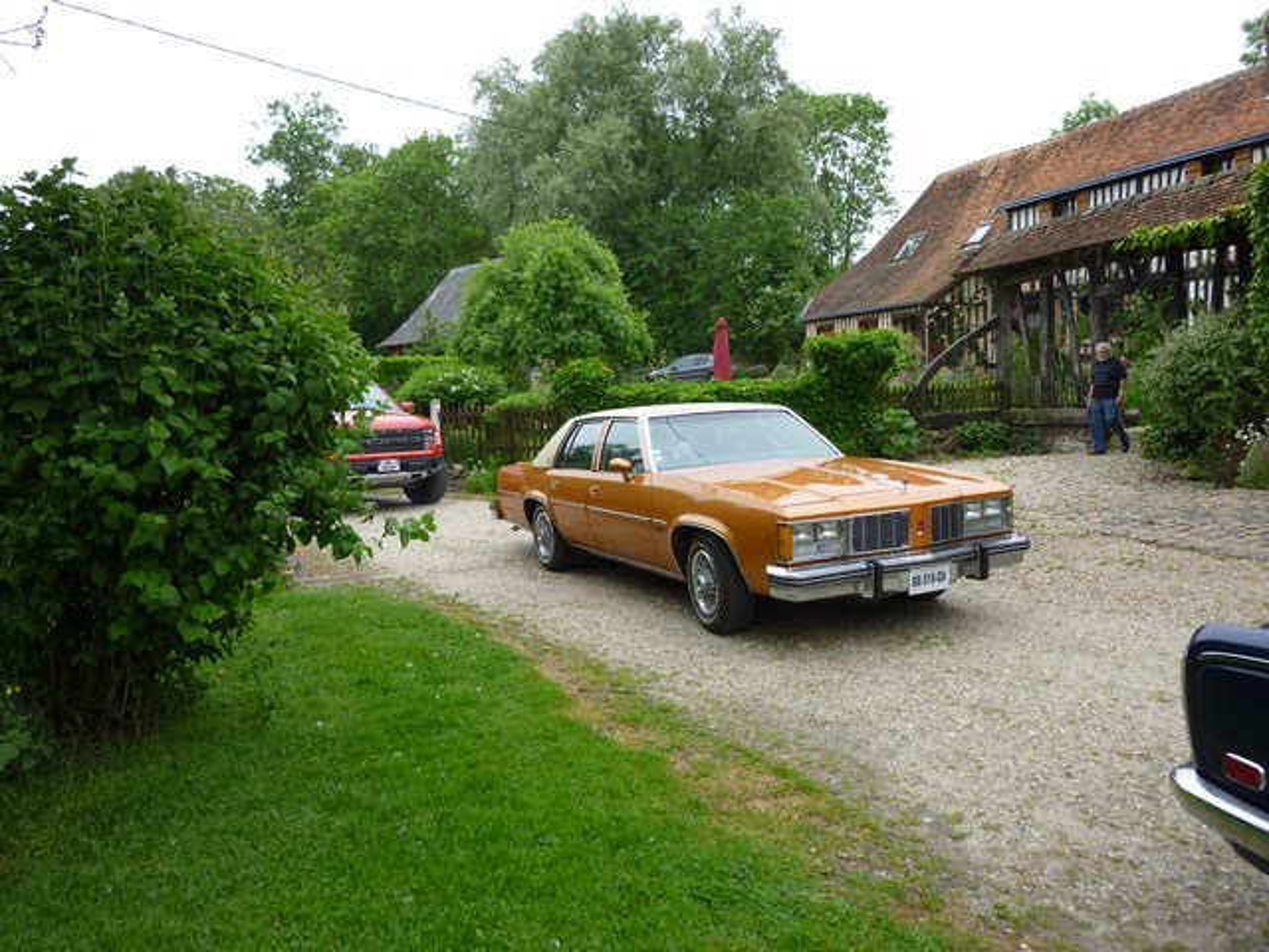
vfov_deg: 54.9
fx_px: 916
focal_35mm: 25
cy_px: 476
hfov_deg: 69.4
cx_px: 634
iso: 80
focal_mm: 4.5
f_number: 3.3
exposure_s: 1/200
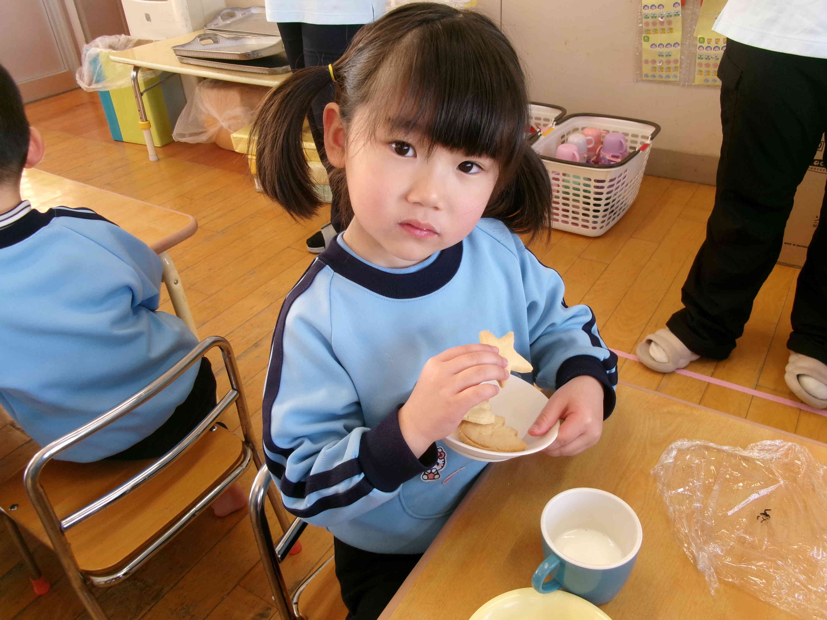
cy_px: 310
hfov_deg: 63.4
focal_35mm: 28
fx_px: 669
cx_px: 414
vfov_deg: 49.7
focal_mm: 5.1
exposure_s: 1/34
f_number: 3.9
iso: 150
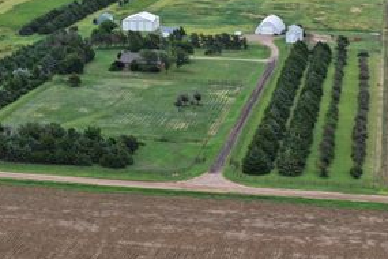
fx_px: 1185
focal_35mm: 110
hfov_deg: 18.6
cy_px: 48
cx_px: 153
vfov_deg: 12.4
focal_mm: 19.35
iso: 110
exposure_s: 1/500
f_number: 2.8
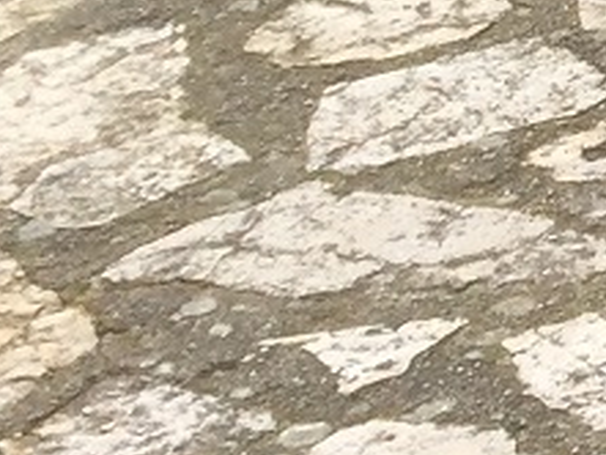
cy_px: -241
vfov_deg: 6.8
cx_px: 1928
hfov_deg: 7.8
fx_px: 3748
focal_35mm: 214
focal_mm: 4.15
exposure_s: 1/247
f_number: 2.2
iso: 32
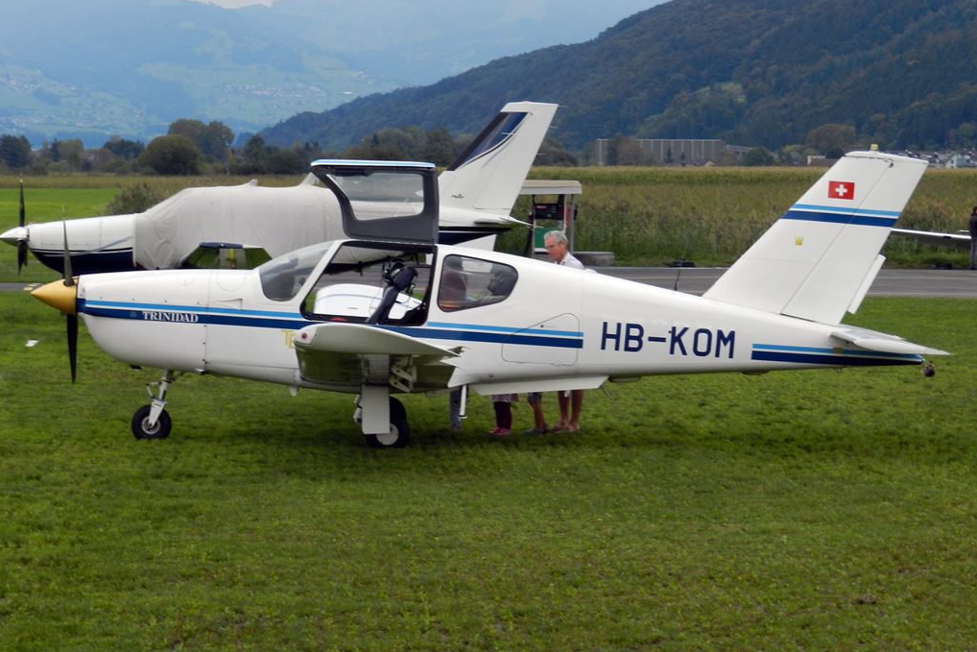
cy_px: 336
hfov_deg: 15.1
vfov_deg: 10.1
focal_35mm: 136
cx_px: 489
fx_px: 3691
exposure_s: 1/160
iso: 160
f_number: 5
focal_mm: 23.1
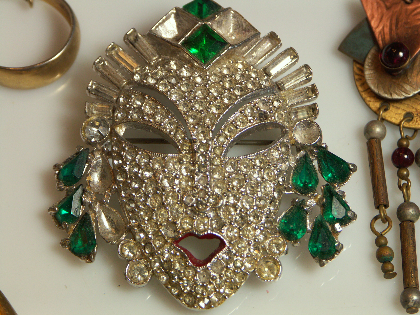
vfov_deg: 7.4
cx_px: 210
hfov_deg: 9.9
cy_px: 158
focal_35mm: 200
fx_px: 2427
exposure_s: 1/80
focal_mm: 50.8
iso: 100
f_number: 4.5
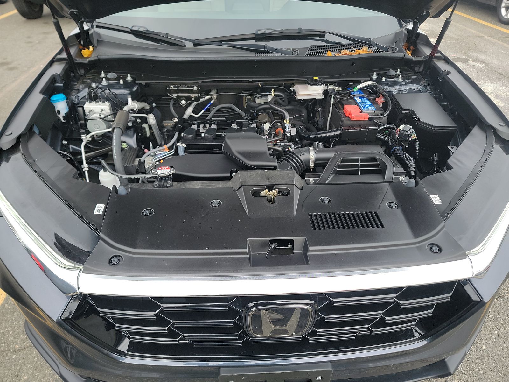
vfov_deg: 56.8
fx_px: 353
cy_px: 191
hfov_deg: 71.6
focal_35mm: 24
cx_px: 254
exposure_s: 1/119
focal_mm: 6.7
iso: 87
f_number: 1.8
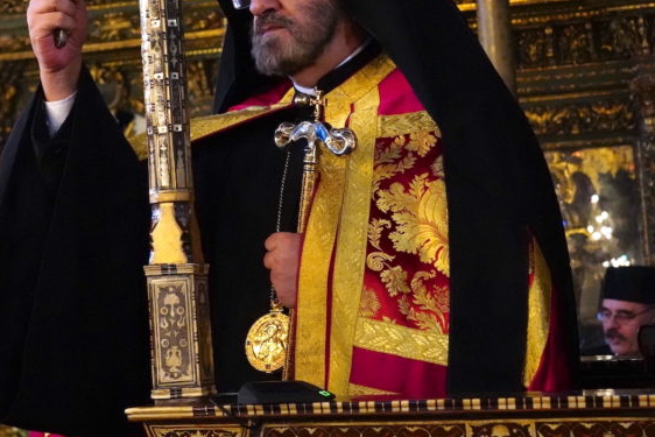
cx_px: 210
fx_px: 1692
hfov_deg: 21.8
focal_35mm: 93
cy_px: 117
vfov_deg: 14.7
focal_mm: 51
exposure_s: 1/160
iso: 16000
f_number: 6.3
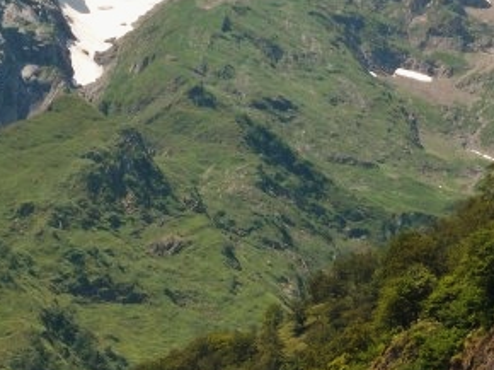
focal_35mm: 338
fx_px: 4820
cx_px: 177
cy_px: 49
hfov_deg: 5.9
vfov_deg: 4.4
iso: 80
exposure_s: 1/200
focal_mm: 20
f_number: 6.8
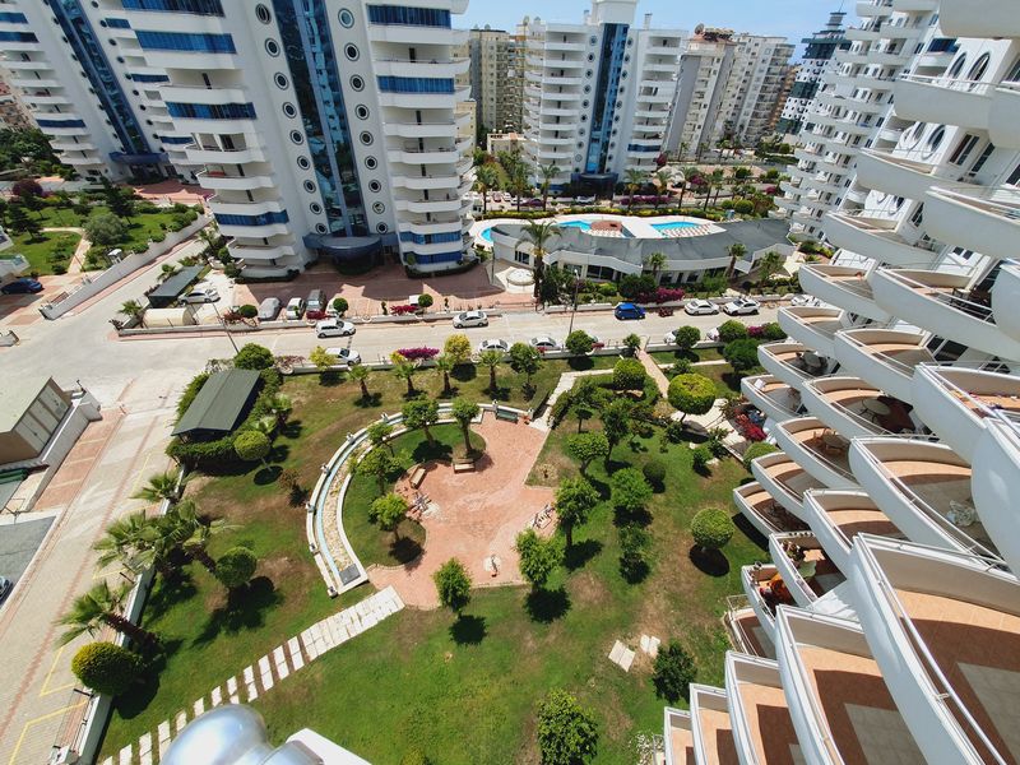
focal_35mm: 13
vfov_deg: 89.9
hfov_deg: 106.2
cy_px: 382
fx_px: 383
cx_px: 510
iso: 50
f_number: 2.2
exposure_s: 1/1212
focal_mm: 1.8
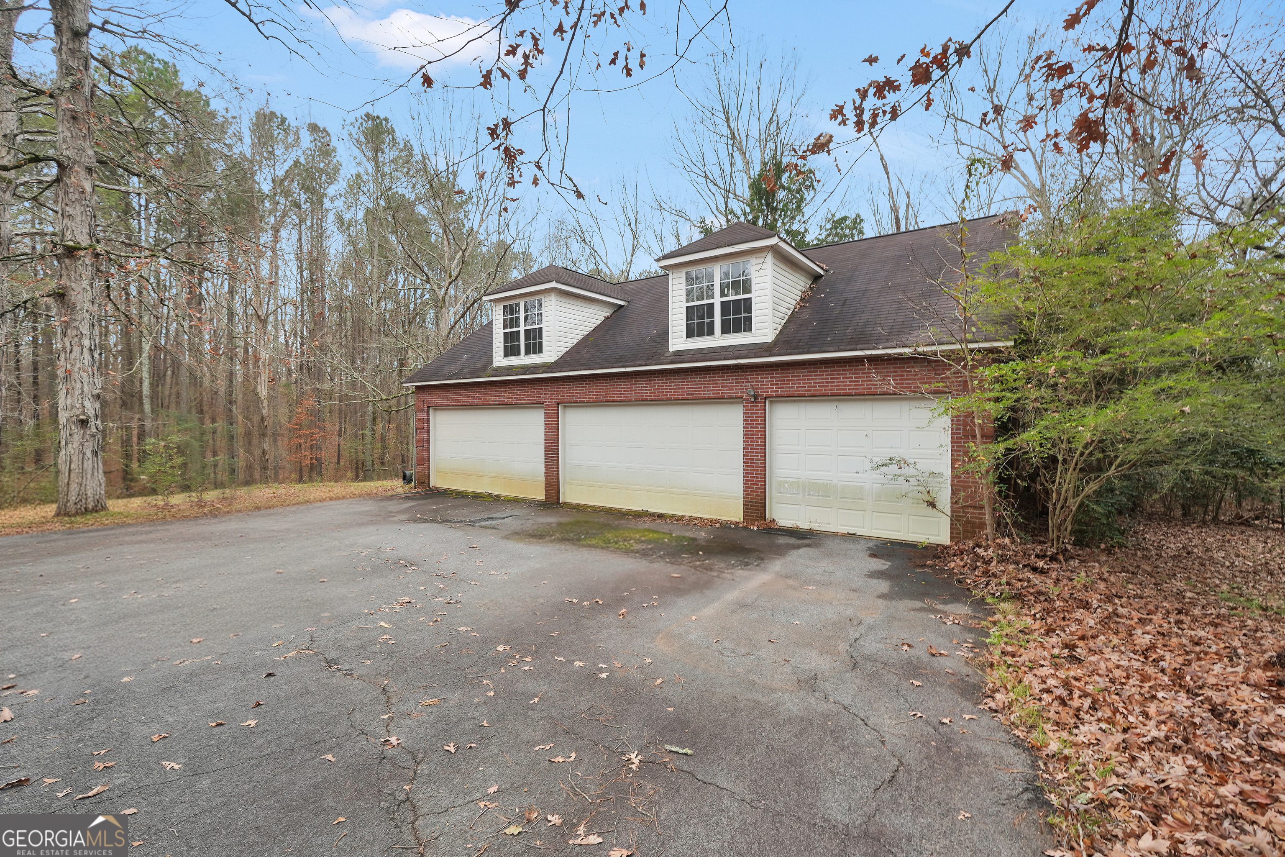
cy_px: 428
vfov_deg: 74.6
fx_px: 562
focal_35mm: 16
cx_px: 642
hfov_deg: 97.6
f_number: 4.5
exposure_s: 1/80
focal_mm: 10.5
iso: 100
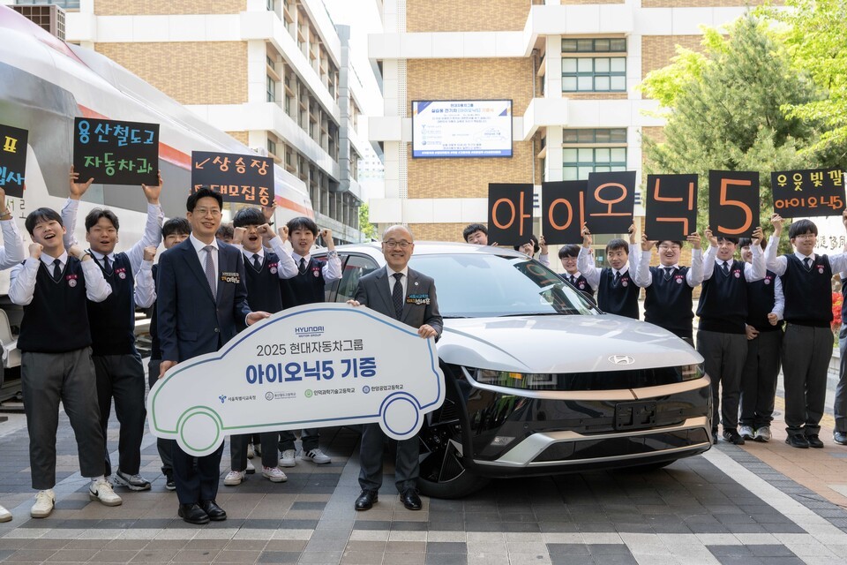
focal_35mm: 40
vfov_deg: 33.4
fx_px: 941
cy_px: 282
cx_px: 424
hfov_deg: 48.5
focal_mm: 40
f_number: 7.1
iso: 250
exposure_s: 1/125
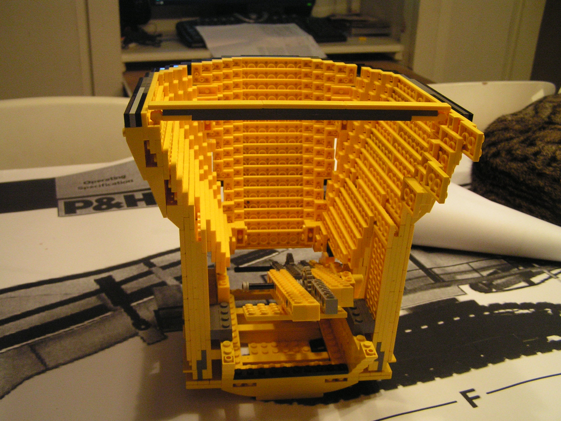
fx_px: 616
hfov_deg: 49.0
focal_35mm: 38
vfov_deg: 37.7
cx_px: 280
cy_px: 210
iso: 200
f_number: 2.8
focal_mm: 6.3
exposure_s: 1/30
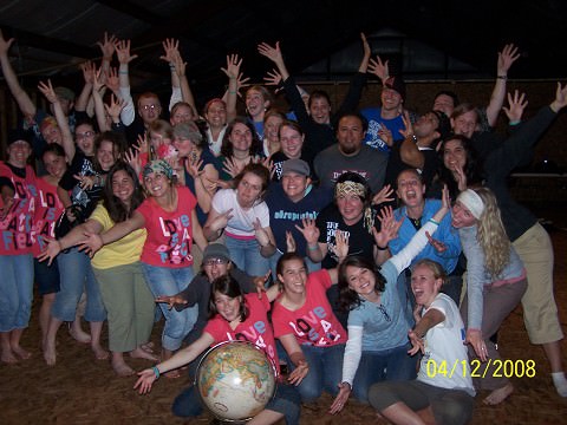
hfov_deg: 49.0
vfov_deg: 37.7
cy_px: 212
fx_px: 622
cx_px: 284
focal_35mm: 38
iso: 140
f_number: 2.8
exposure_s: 1/60
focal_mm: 6.3
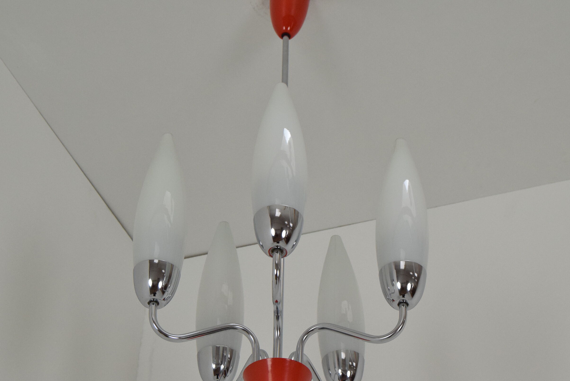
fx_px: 1125
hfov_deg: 28.4
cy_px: 232
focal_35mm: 71
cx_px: 282
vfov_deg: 19.2
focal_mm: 38
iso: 1600
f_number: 8
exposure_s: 1/250
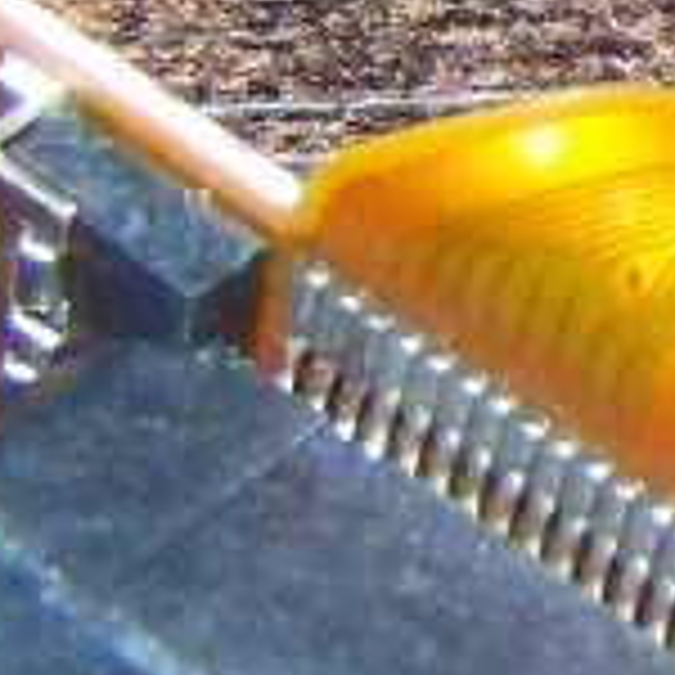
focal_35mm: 322
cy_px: -261
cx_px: 2020
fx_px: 7104
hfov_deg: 5.2
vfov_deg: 5.4
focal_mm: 6.3
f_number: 2.8
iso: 200
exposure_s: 1/30
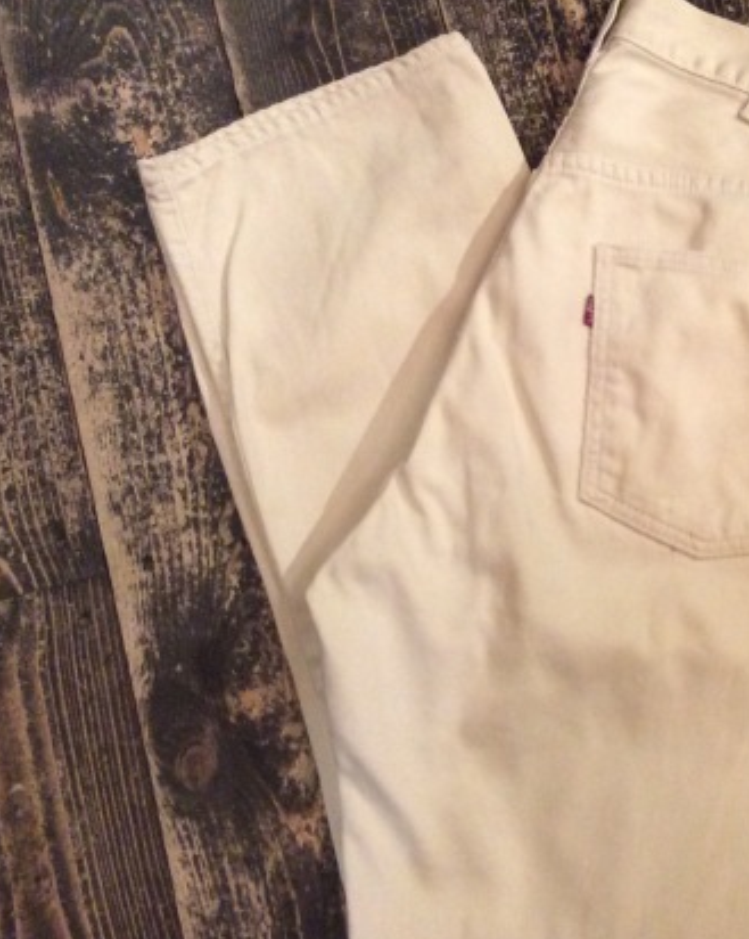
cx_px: 628
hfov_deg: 27.8
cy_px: 483
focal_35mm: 53
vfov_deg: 35.4
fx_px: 1470
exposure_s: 1/17
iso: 320
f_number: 2.4
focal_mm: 3.3
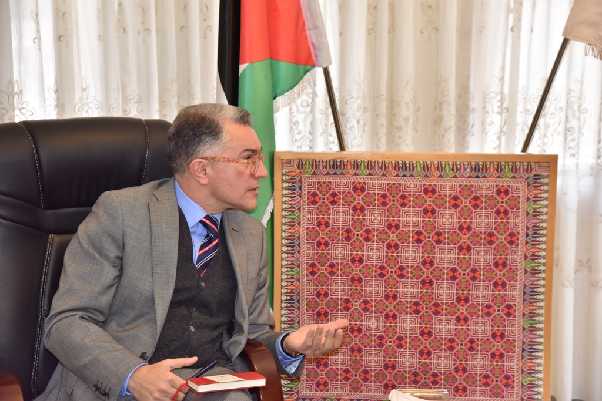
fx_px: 1304
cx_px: 301
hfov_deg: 26.0
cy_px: 200
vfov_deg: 17.5
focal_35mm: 78
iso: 2500
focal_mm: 78
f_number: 7.1
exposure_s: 1/250
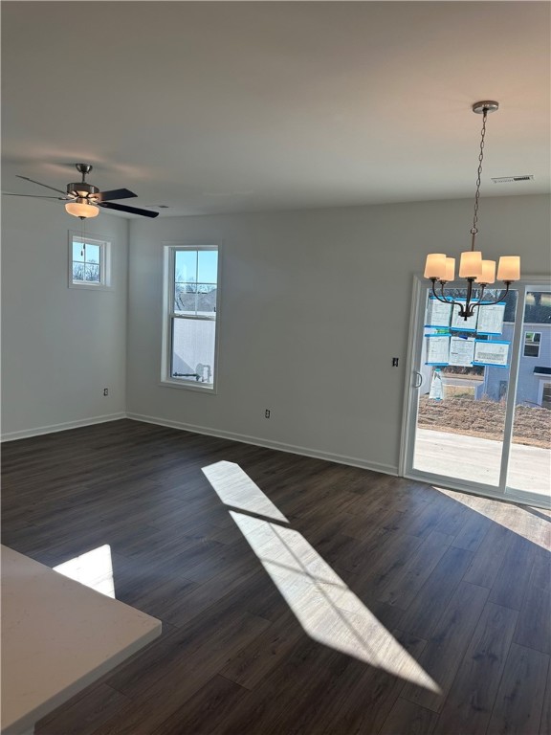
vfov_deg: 71.6
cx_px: 276
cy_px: 368
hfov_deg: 56.8
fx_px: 509
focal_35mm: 24
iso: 80
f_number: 1.78
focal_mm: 6.86
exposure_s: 1/962
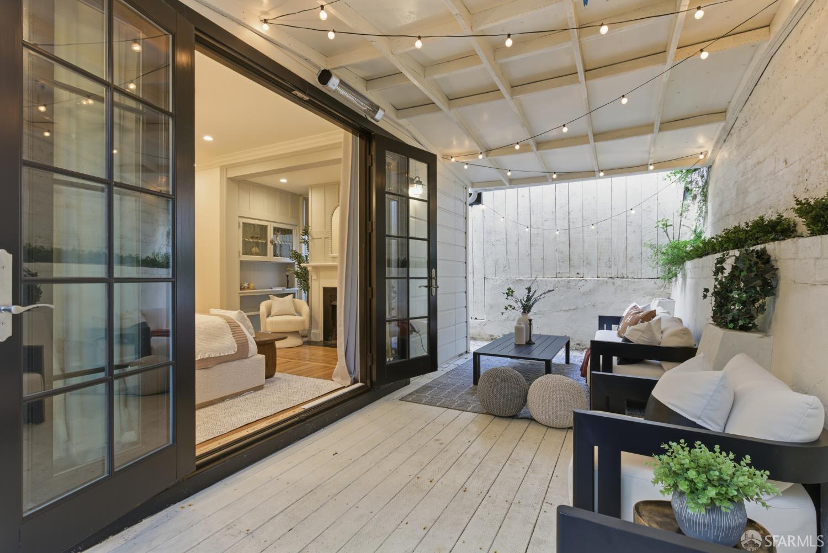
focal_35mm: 16
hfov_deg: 96.7
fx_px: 368
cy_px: 276
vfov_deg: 73.8
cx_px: 414
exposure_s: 1/10
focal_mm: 16
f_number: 8
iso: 100
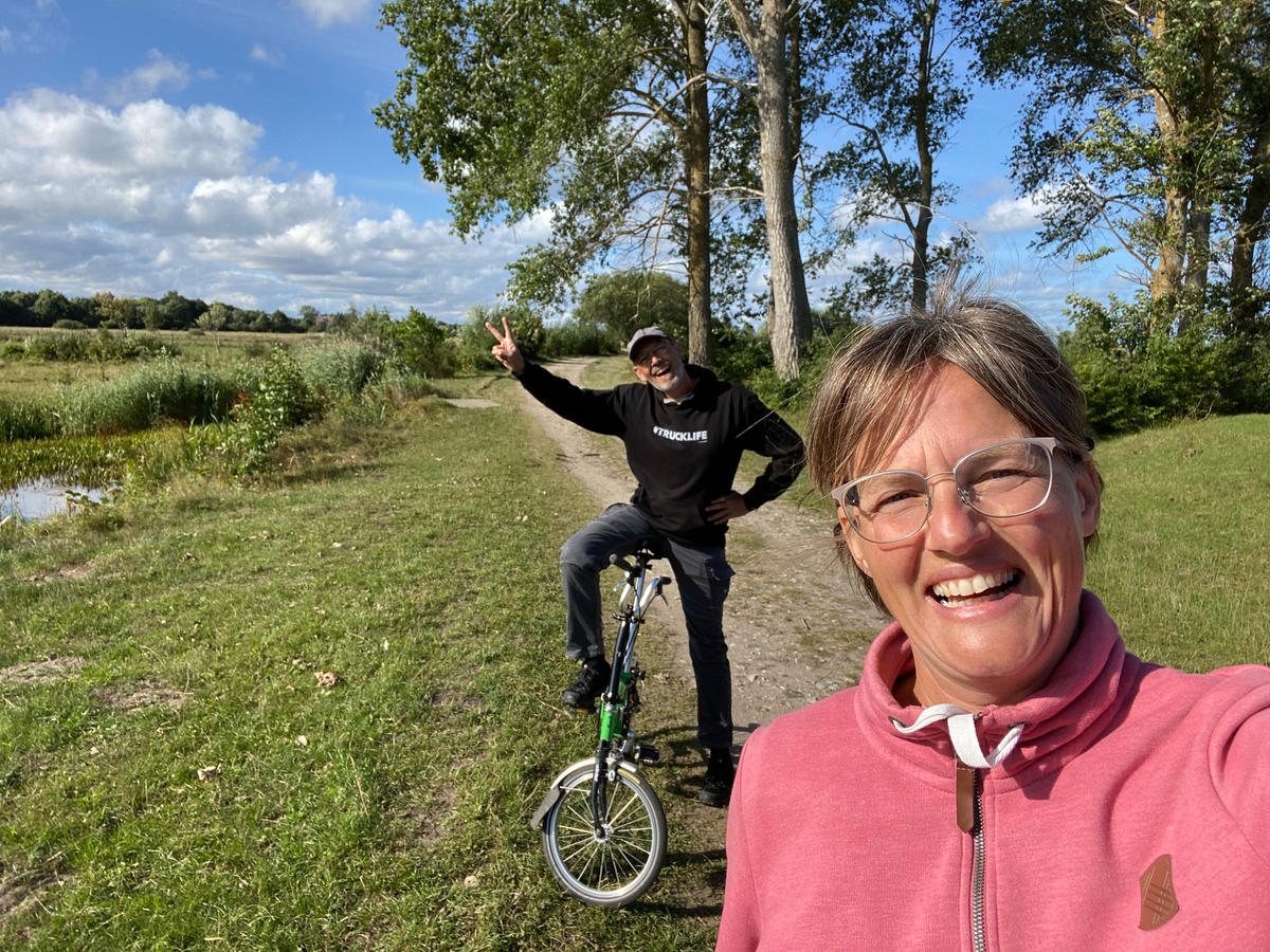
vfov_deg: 58.9
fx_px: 844
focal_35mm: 23
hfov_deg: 73.9
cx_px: 635
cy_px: 476
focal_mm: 2.71
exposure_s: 1/1148
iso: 25
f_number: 2.2
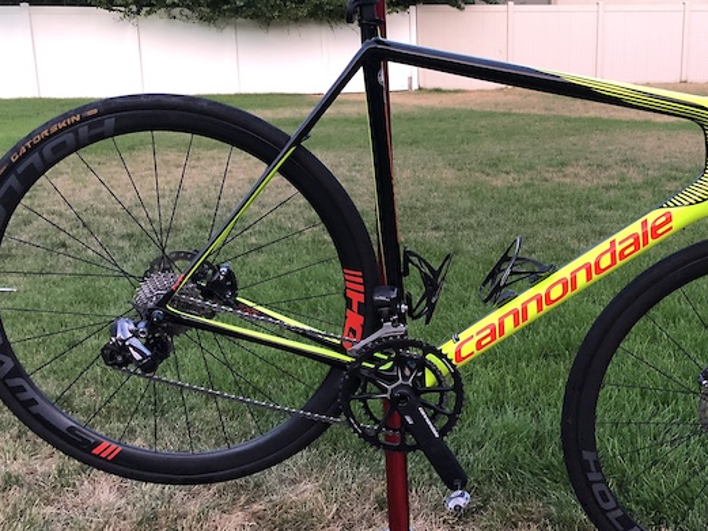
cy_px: 231
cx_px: 499
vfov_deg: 33.6
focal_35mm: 43
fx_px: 880
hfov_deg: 42.9
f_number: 1.8
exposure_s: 1/15
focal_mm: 4
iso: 80
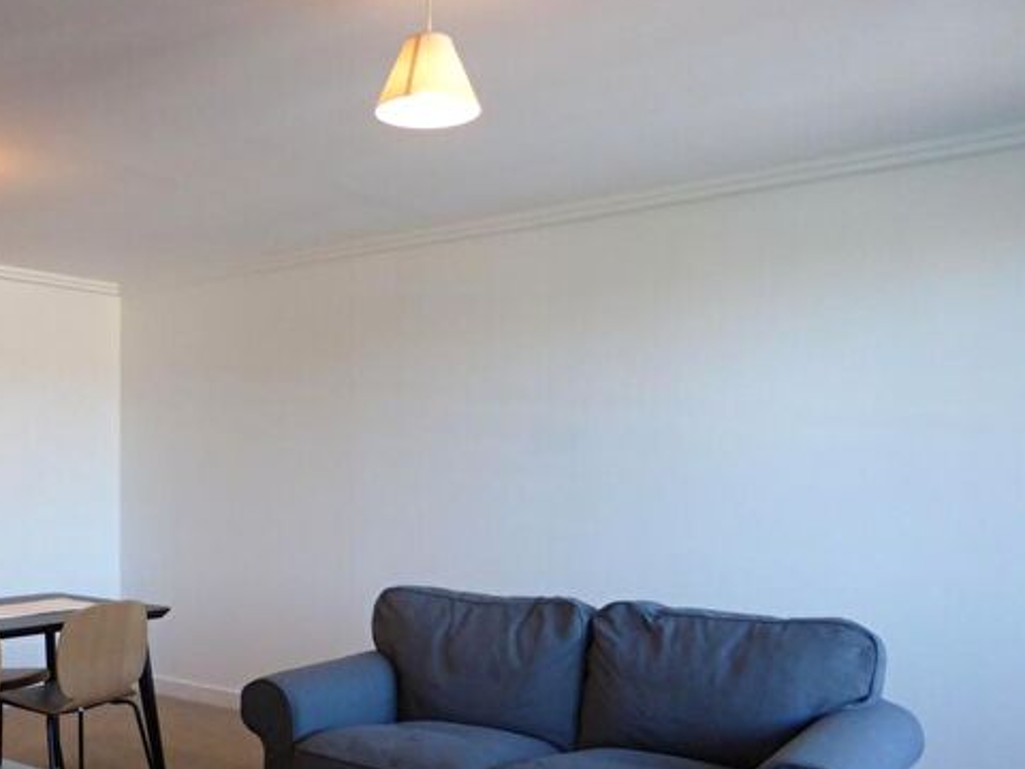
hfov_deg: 51.0
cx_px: 290
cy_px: 482
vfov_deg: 40.4
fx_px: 1036
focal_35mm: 35
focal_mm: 4.3
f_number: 3.3
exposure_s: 1/60
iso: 320
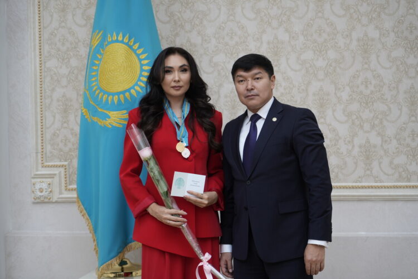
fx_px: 801
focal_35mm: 69
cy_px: 140
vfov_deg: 19.7
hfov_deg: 29.2
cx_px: 209
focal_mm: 69
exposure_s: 1/100
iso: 400
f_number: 4
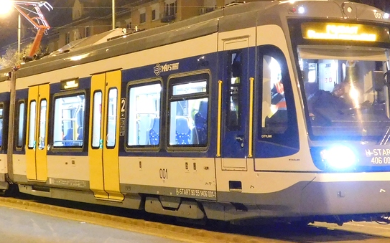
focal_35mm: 72
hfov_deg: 28.5
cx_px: 142
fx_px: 765
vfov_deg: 18.0
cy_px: 80
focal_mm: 6.3
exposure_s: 1/3
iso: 800
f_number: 3.5
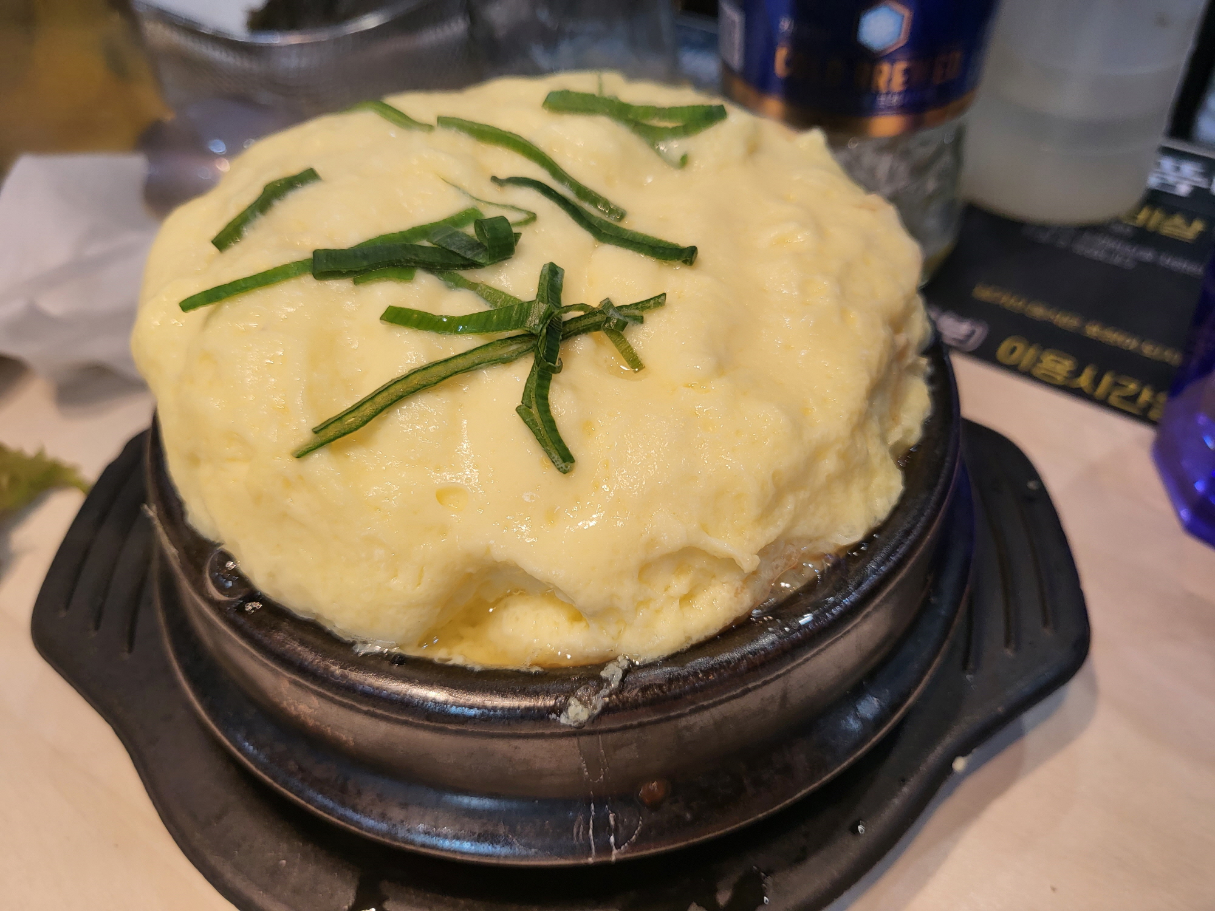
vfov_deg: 53.1
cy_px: 456
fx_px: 913
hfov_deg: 67.3
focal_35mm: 26
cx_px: 608
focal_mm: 4.25
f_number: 1.8
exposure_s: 1/158
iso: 50
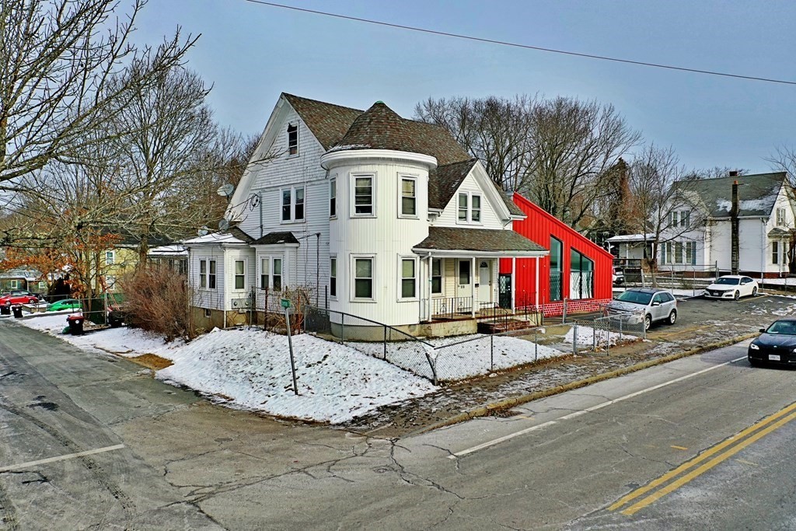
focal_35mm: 28
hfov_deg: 65.5
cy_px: 266
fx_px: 619
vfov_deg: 46.4
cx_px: 398
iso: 100
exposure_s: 1/60
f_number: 3.5
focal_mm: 10.26
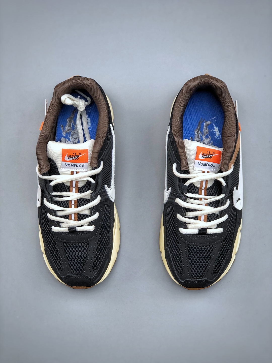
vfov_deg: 33.8
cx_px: 136
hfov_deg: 25.7
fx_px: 597
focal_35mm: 57
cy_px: 182
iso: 32
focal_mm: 6.6
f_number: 2.8
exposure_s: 1/50
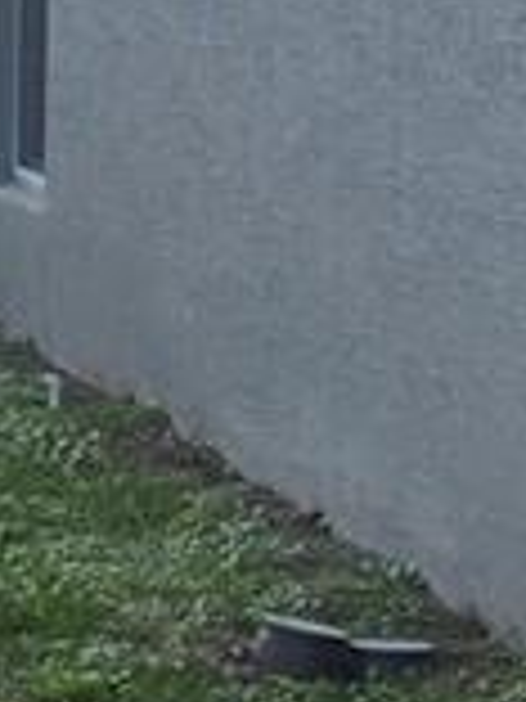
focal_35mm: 177
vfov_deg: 11.0
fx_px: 3586
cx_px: 1043
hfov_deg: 8.0
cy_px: 801
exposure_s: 1/1376
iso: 25
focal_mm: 5.4
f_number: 1.8
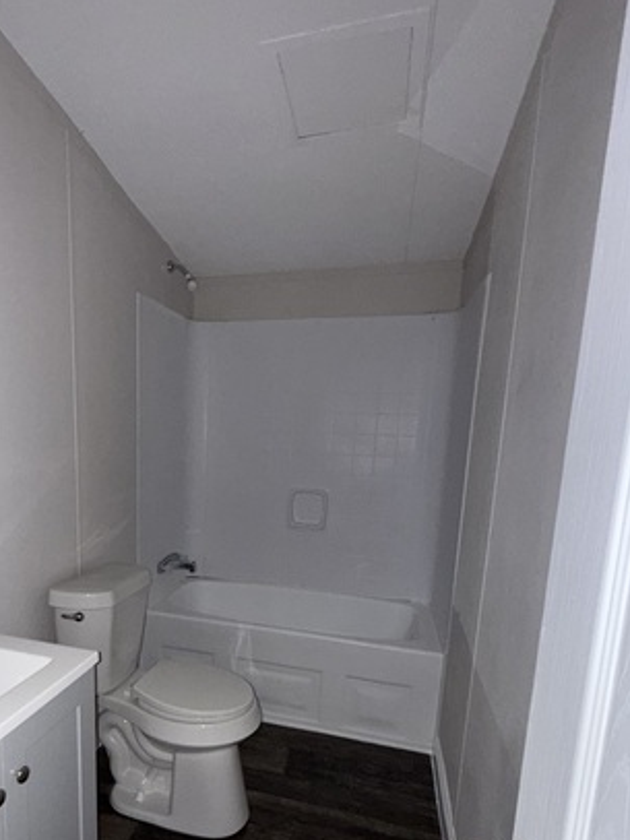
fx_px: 534
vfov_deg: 75.1
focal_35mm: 22
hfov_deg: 59.6
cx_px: 209
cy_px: 522
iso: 200
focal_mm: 2.22
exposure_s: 1/31
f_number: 2.2
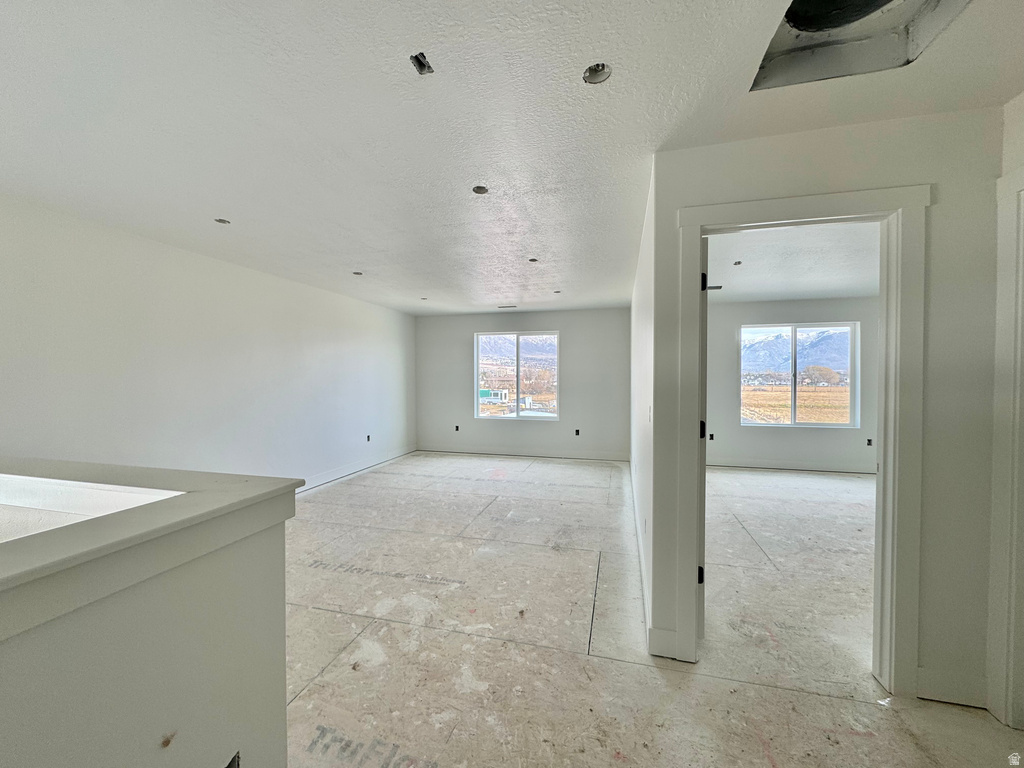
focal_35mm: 14
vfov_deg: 85.7
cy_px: 384
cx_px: 512
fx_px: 414
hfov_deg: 102.1
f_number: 2.2
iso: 40
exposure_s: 1/102
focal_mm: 2.22
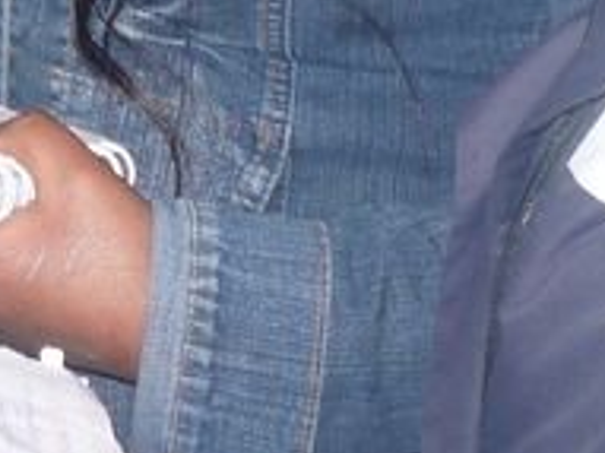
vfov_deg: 10.3
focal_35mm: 134
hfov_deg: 14.3
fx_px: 2341
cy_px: -421
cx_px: -86
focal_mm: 5.2
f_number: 3.3
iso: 100
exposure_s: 1/30
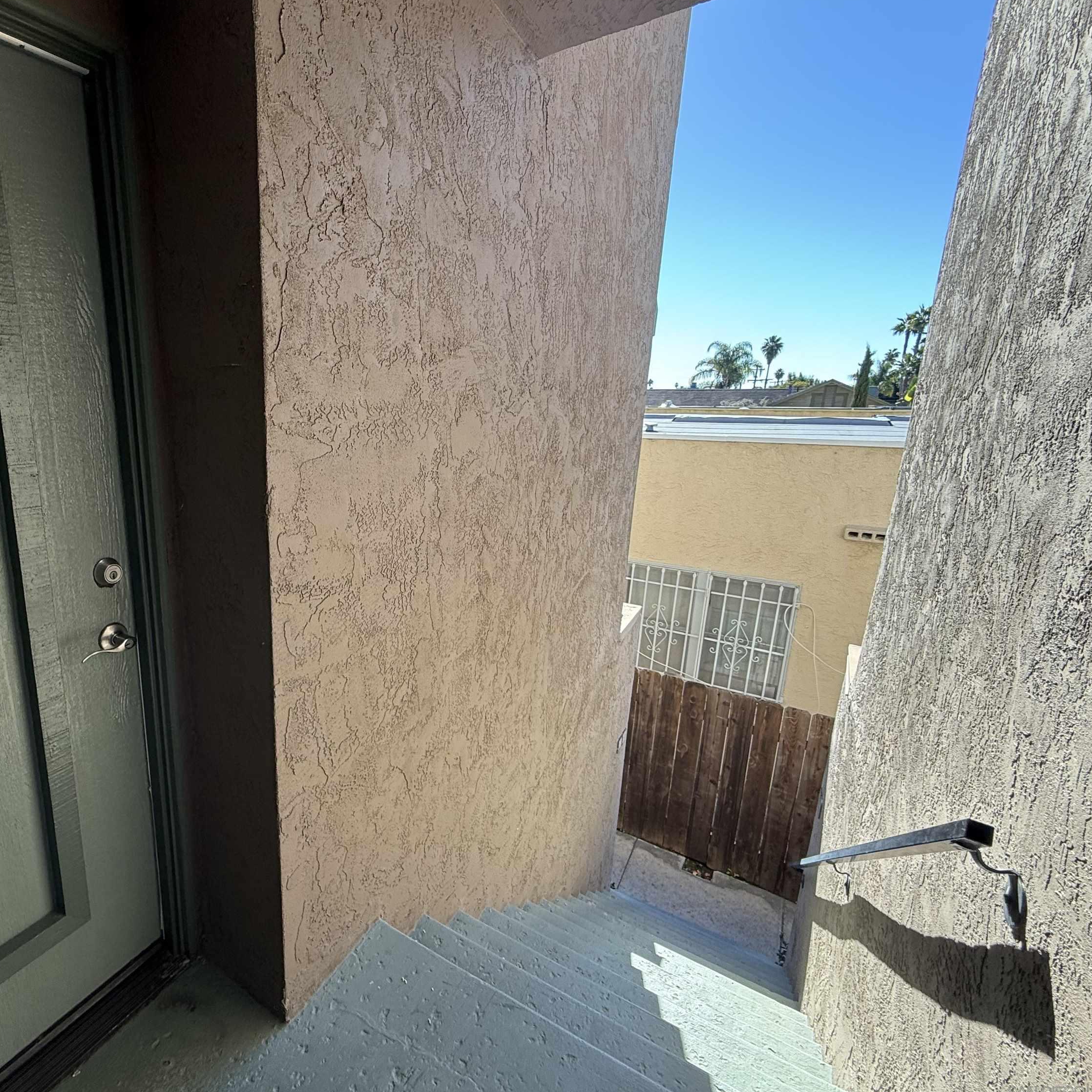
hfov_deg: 81.5
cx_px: 375
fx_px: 607
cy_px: 540
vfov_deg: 84.0
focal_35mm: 17
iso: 50
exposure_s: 1/168
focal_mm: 2.22
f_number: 2.2
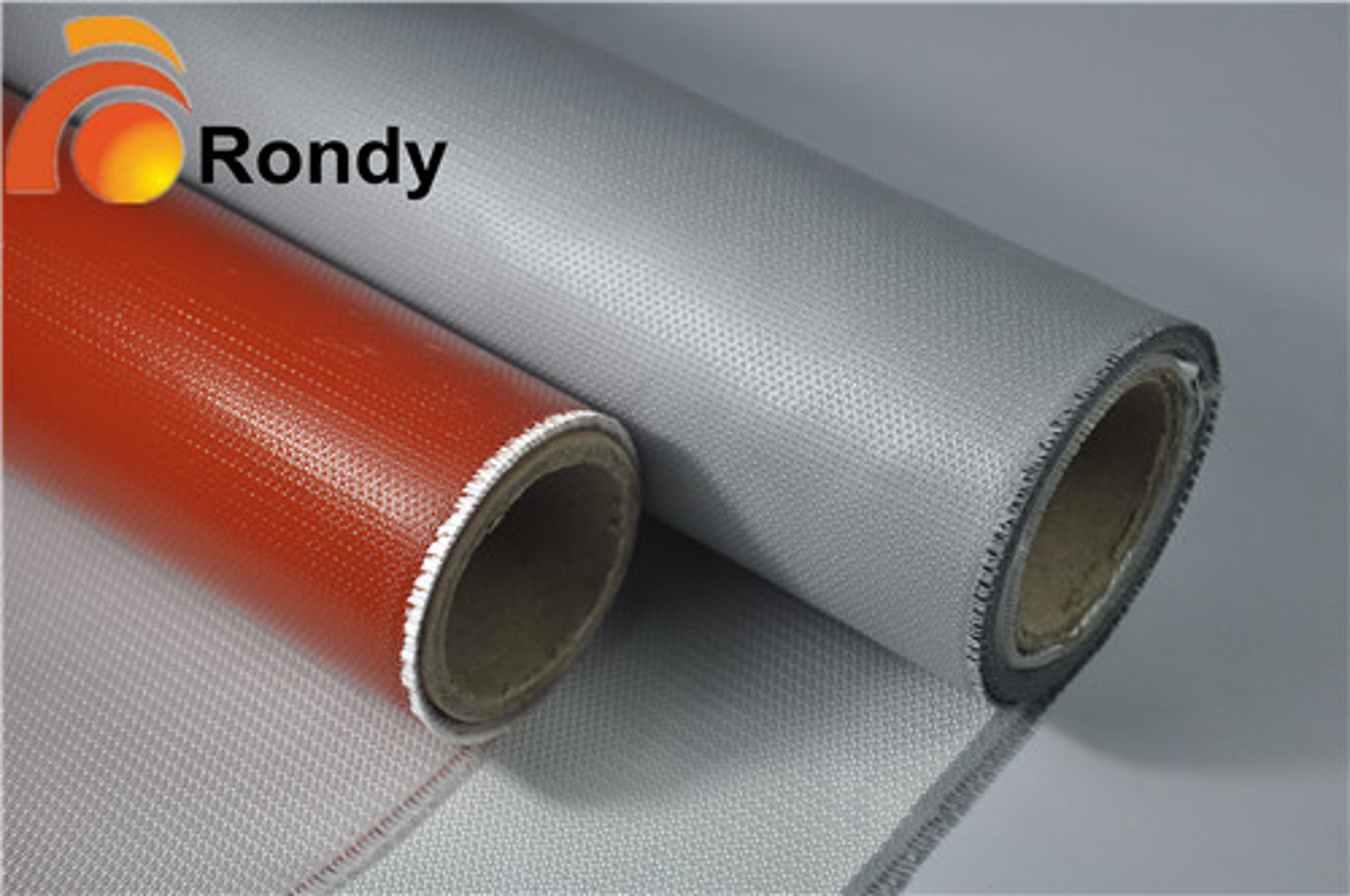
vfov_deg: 18.1
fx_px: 2809
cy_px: 448
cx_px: 675
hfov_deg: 27.0
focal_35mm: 75
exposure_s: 1/125
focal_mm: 50
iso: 250
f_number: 5.6
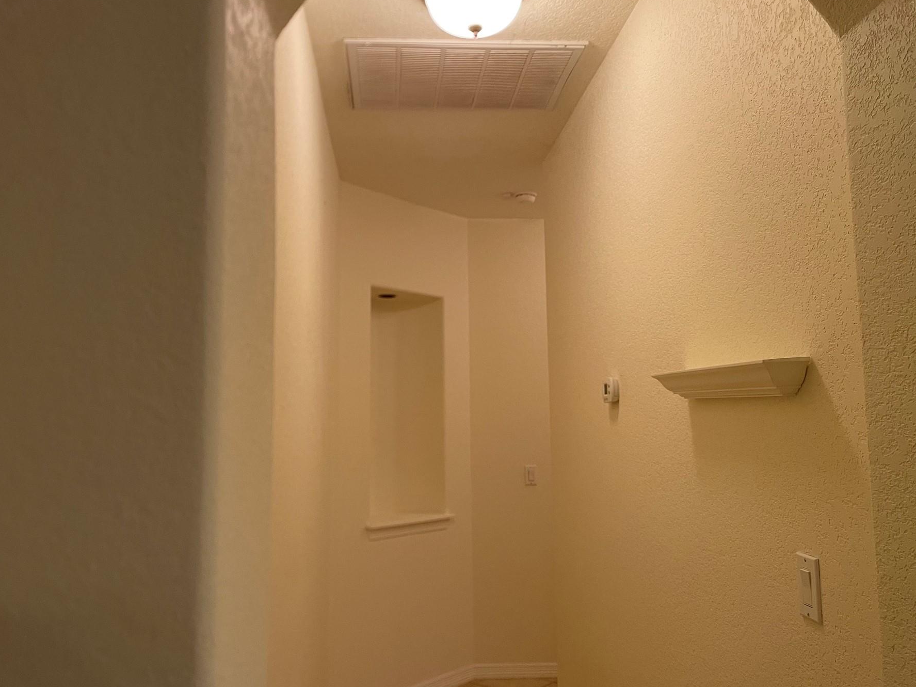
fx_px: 794
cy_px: 348
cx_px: 433
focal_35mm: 30
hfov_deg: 59.9
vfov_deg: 46.8
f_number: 1.6
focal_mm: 4.2
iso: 125
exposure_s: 1/60
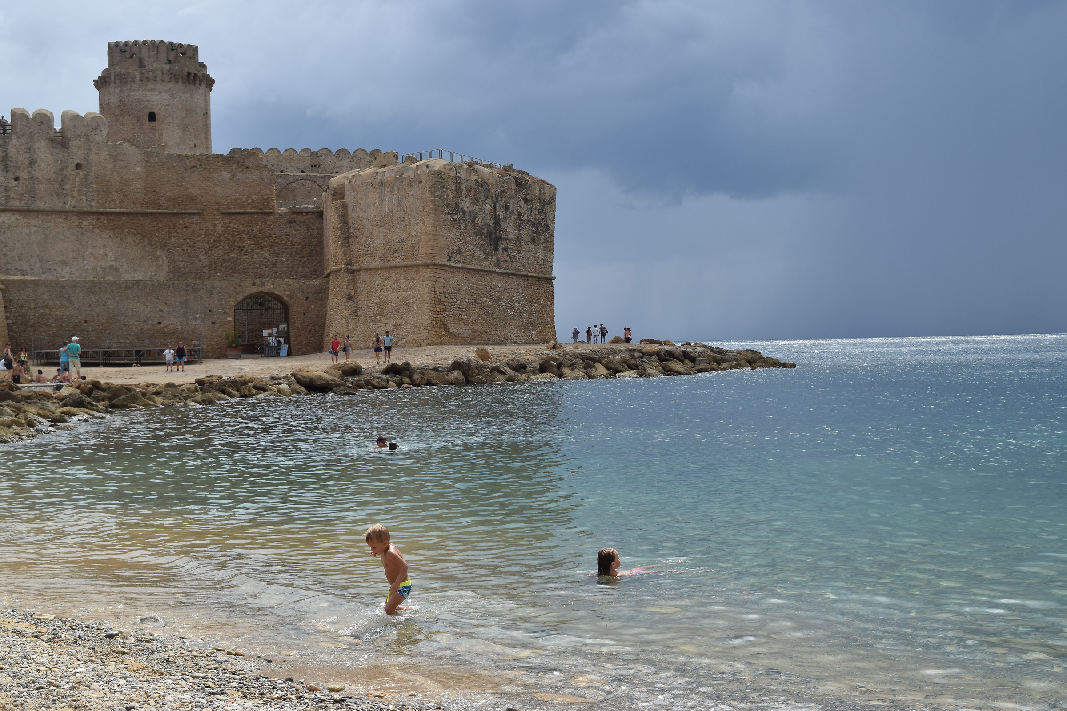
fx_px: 1511
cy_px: 356
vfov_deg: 26.5
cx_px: 534
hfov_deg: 38.9
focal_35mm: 51
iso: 200
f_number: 9
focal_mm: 34
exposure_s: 1/500
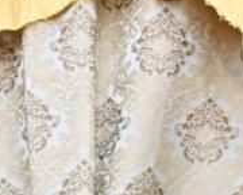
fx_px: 921
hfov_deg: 15.0
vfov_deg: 10.5
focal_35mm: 128
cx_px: 142
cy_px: 453
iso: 1000
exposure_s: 1/200
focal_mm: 24
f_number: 4
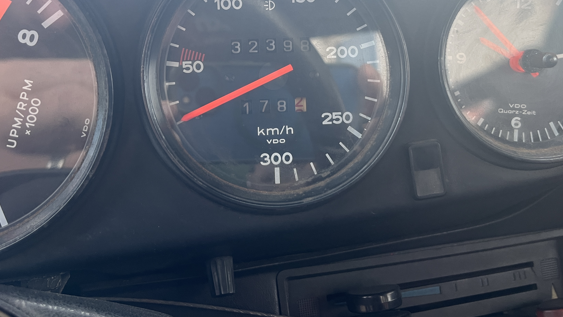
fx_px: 523
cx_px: 278
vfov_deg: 33.3
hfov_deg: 56.6
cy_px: 93
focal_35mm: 35
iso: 125
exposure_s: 1/95
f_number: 1.6
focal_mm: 5.1
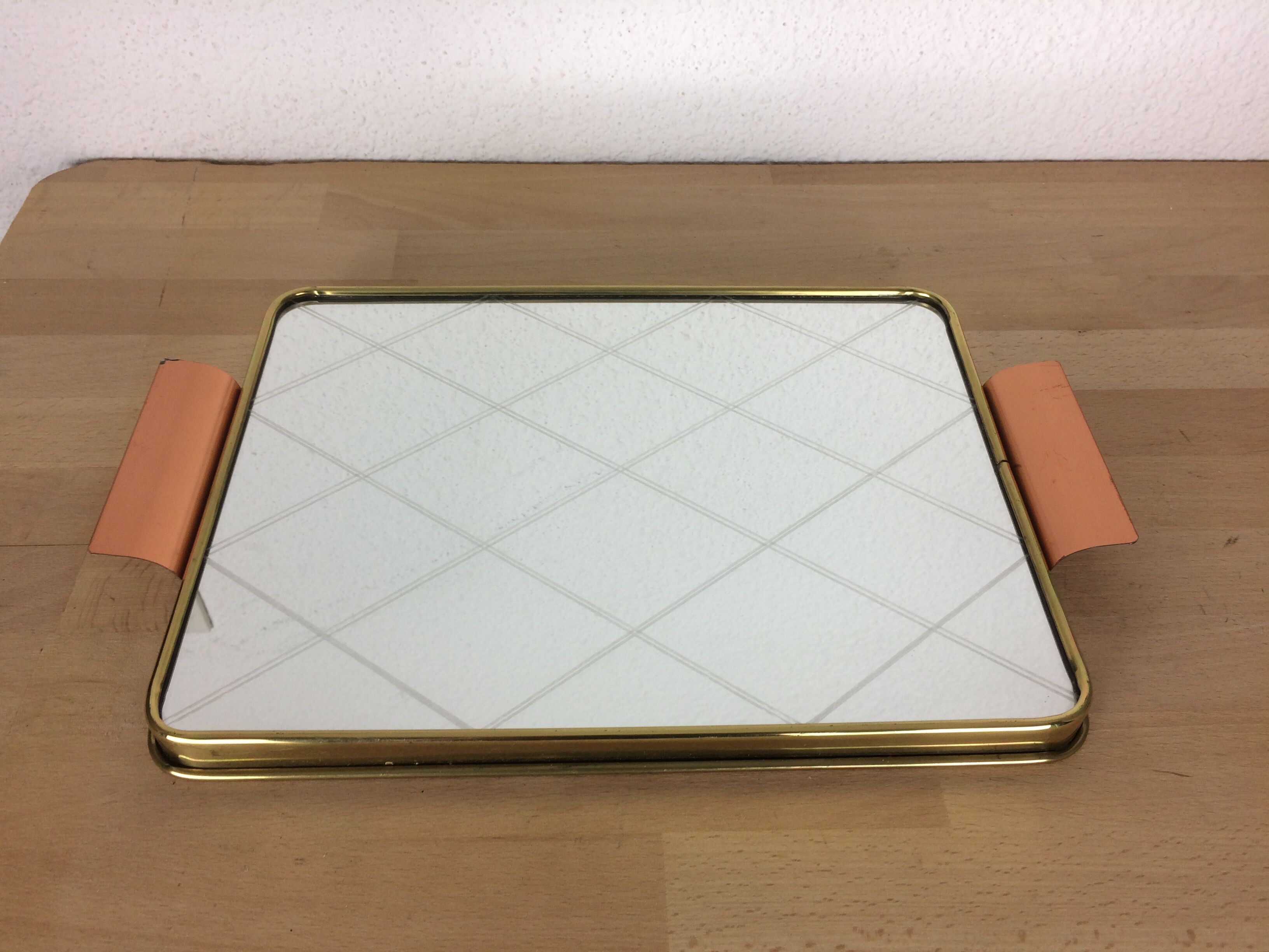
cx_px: 634
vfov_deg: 48.2
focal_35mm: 29
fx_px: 1063
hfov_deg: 61.7
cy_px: 476
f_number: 2.2
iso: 40
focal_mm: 4.15
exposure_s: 1/50
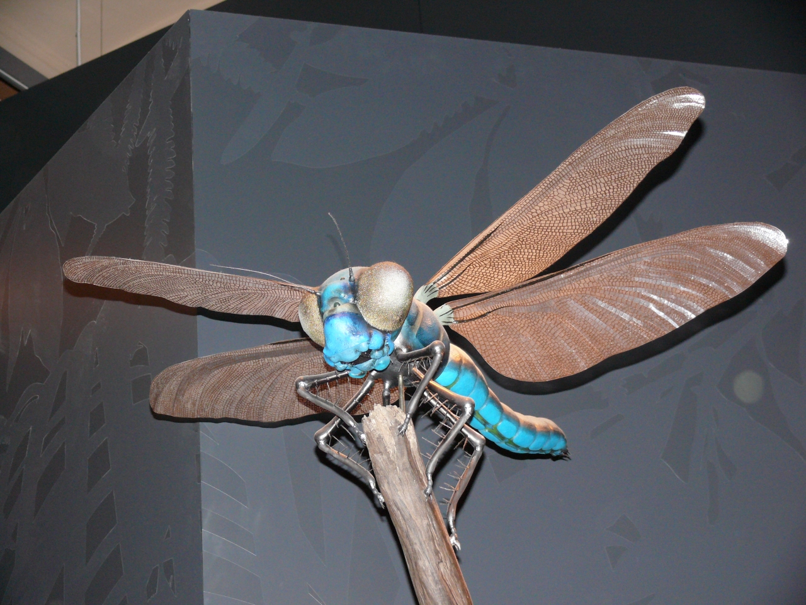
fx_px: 1909
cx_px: 403
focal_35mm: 82
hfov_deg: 23.8
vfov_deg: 18.0
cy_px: 302
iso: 320
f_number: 3.2
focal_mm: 17.4
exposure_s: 1/30
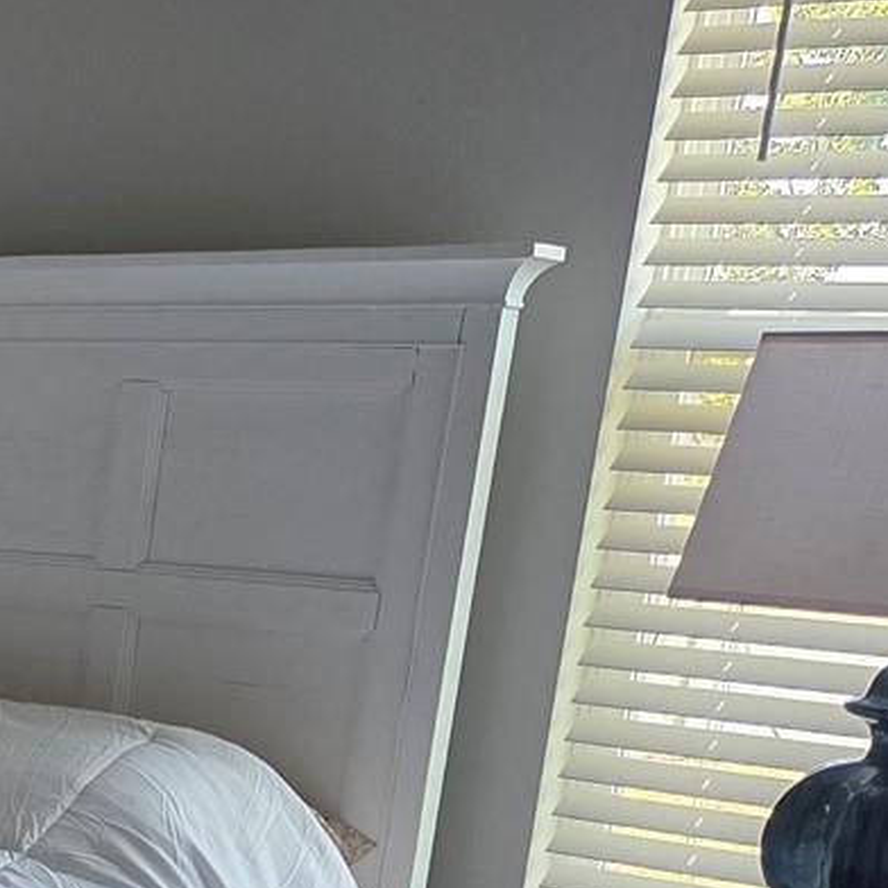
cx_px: -766
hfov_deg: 16.8
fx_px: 2409
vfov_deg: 20.0
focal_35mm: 83
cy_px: 956
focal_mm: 5.4
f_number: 1.8
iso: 125
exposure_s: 1/120
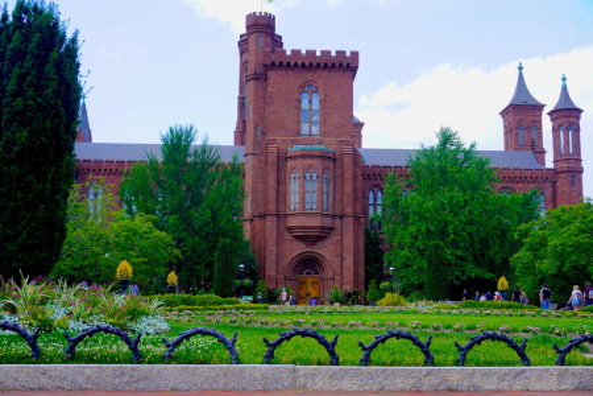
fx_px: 692
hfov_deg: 46.4
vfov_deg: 31.9
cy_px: 198
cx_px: 296
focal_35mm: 42
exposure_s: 1/100
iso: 100
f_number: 7.1
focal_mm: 28
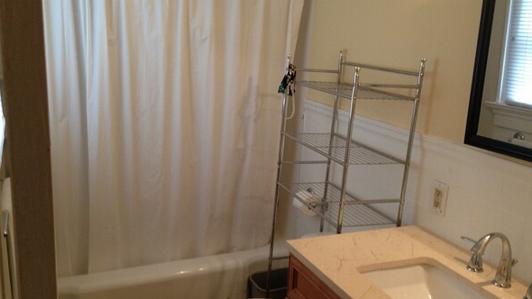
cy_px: 164
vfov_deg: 30.4
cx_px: 271
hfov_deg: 51.6
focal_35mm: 39
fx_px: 550
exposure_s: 1/20
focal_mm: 4.13
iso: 125
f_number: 2.4
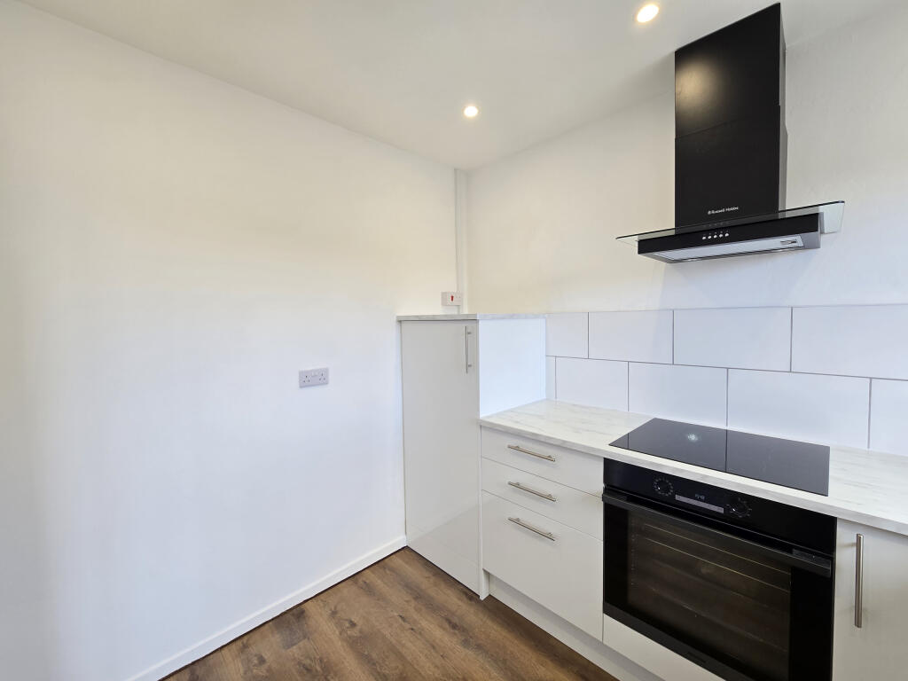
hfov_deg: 106.2
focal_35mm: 13
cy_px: 340
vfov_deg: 89.9
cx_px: 454
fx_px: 341
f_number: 2.2
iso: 50
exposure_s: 1/50
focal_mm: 2.2
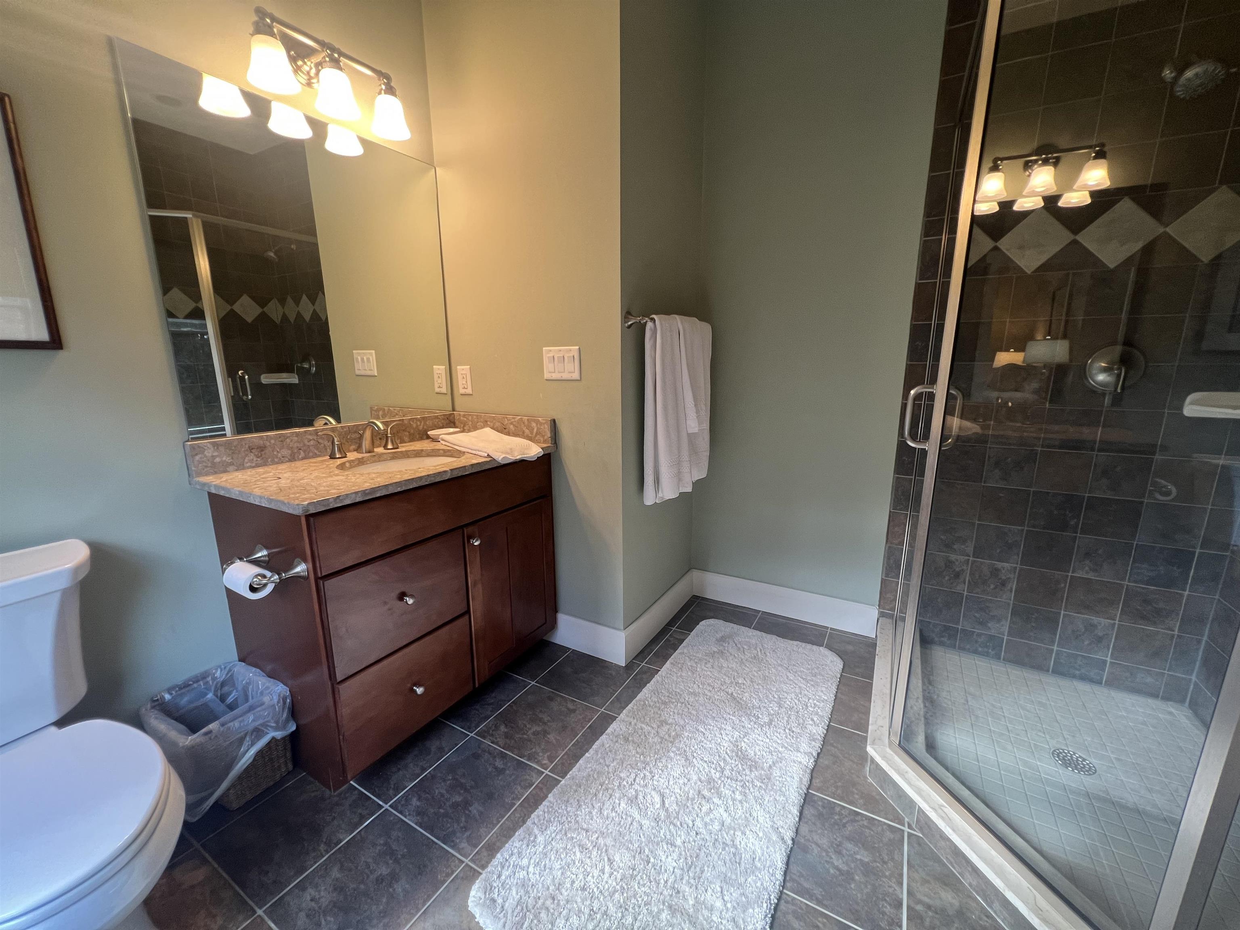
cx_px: 620
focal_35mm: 13
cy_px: 465
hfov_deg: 106.2
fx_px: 466
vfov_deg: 89.9
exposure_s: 1/60
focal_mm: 1.57
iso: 125
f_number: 1.8
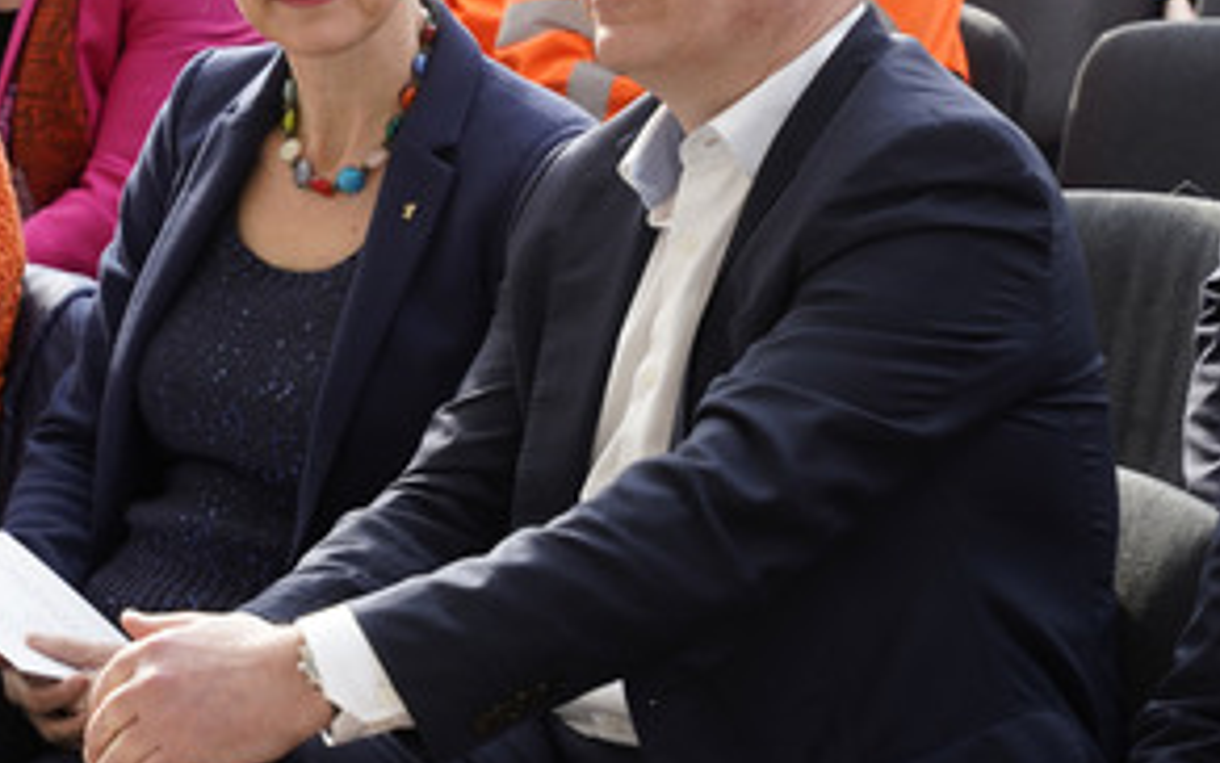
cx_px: 438
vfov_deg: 8.1
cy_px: 168
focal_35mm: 161
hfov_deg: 13.0
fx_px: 5354
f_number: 8
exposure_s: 1/160
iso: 640
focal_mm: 102
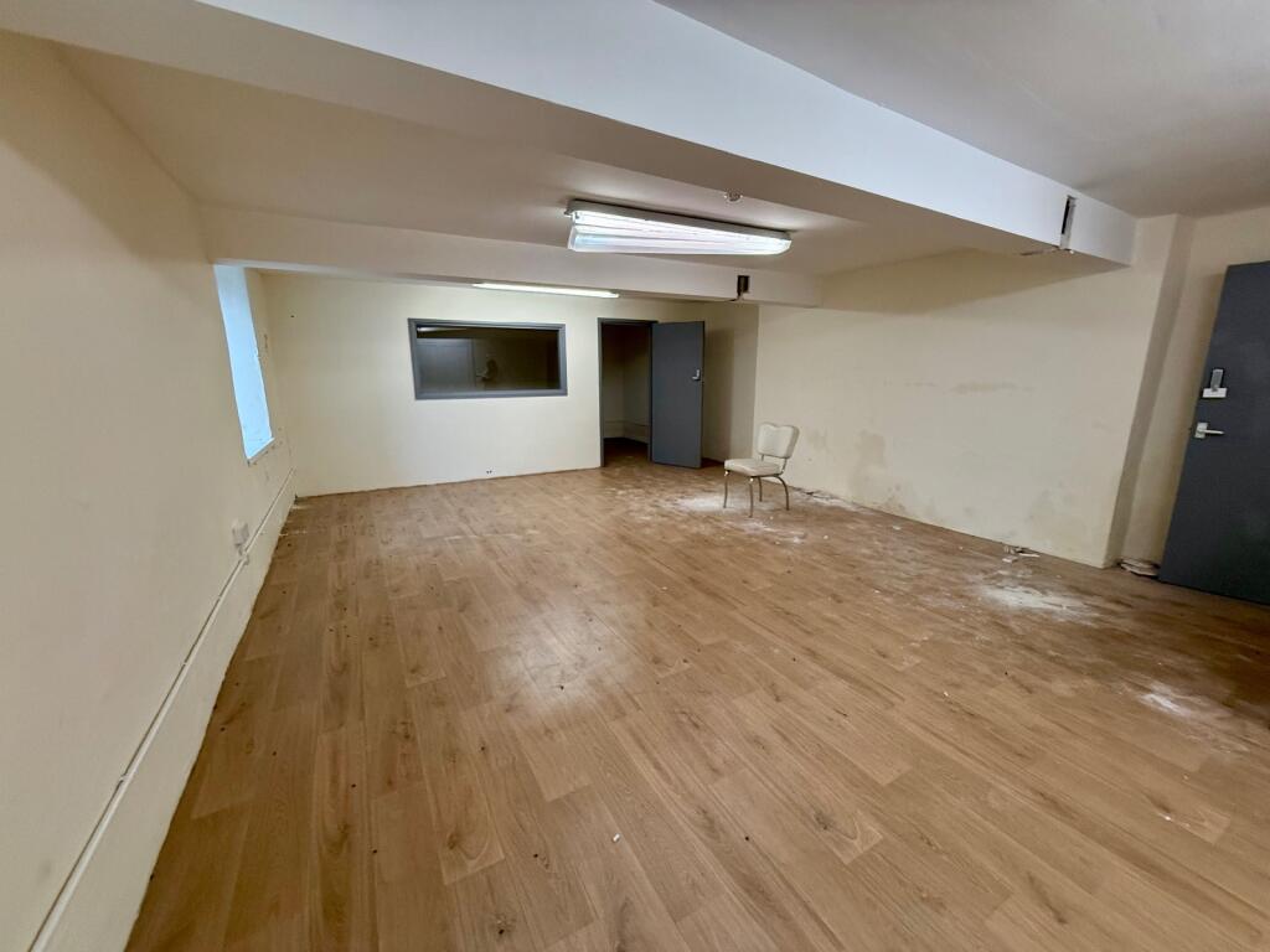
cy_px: 476
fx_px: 514
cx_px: 635
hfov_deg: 102.1
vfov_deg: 85.7
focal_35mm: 14
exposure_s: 1/100
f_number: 2.2
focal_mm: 2.22
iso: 320
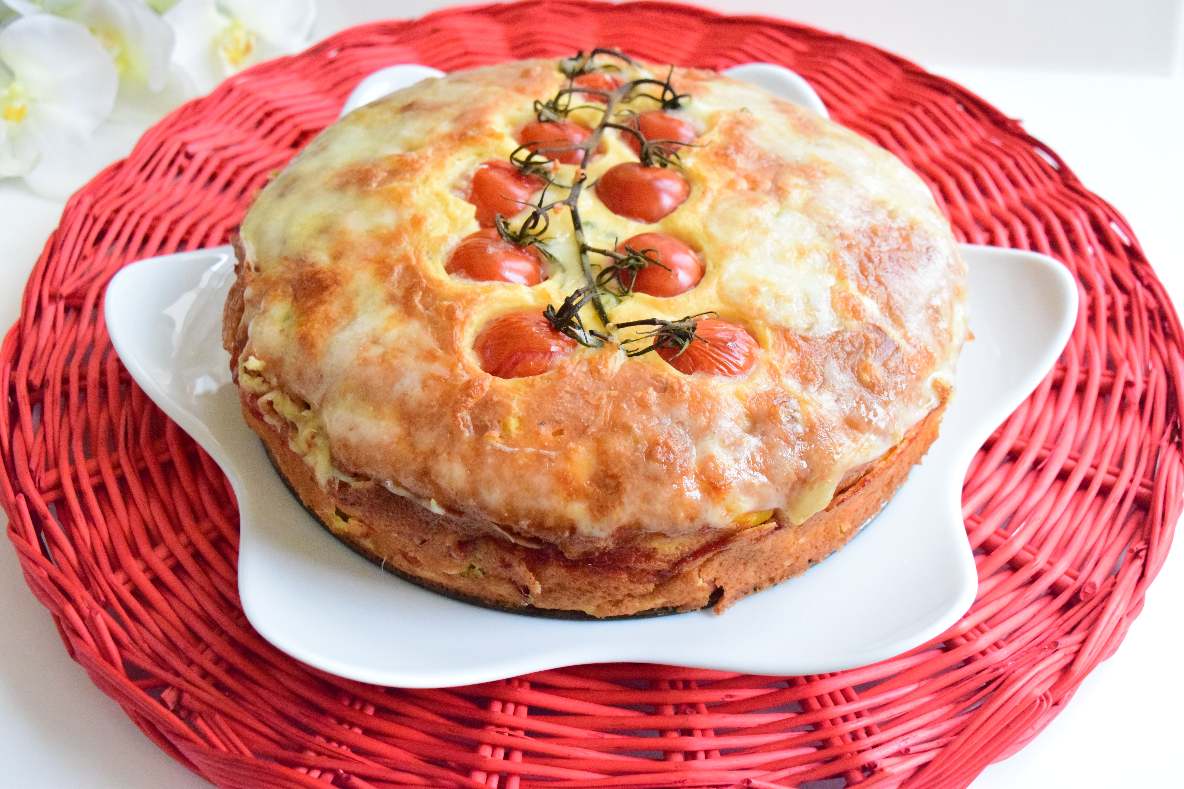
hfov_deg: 51.3
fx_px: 1233
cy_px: 394
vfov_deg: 35.5
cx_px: 592
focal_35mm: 38
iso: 10000
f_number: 6.3
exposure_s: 1/640
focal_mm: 25
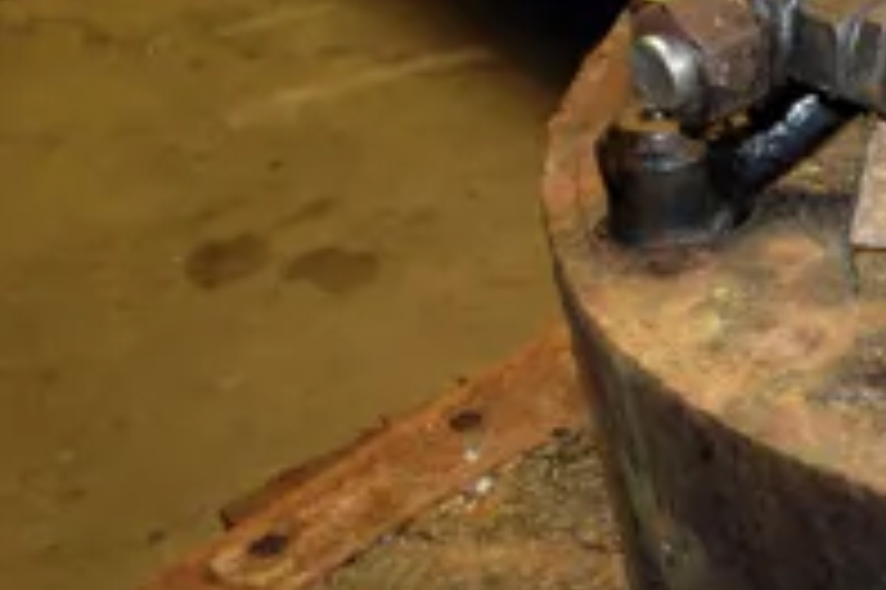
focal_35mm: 88
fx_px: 2164
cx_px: 1390
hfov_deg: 19.6
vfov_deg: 15.5
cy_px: 331
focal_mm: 10.4
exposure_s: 1/30
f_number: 1.8
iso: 200
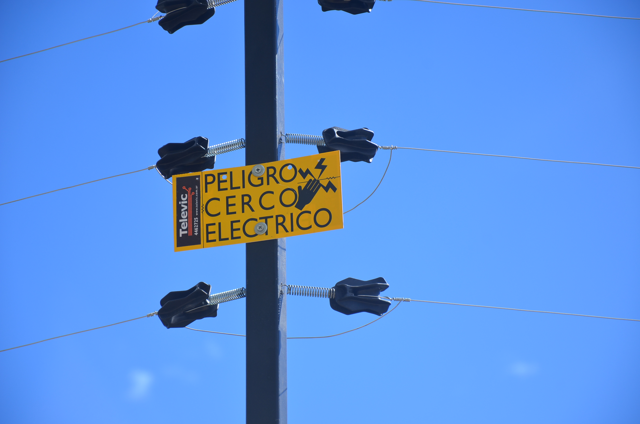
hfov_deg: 13.1
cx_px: 320
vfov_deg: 8.7
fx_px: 2794
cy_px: 212
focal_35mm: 158
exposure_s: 1/640
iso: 200
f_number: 6.3
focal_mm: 105
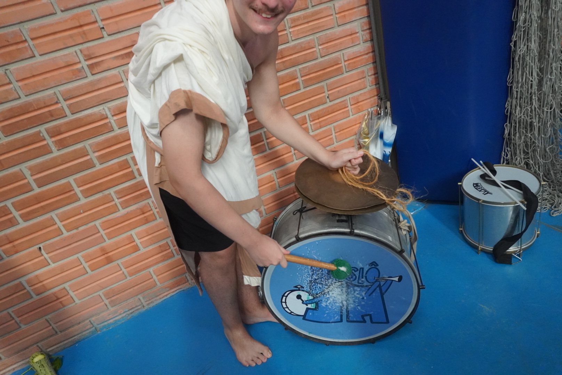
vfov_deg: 53.2
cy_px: 188
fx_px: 375
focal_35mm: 24
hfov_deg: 73.7
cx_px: 281
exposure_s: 1/160
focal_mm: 16
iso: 4000
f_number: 4
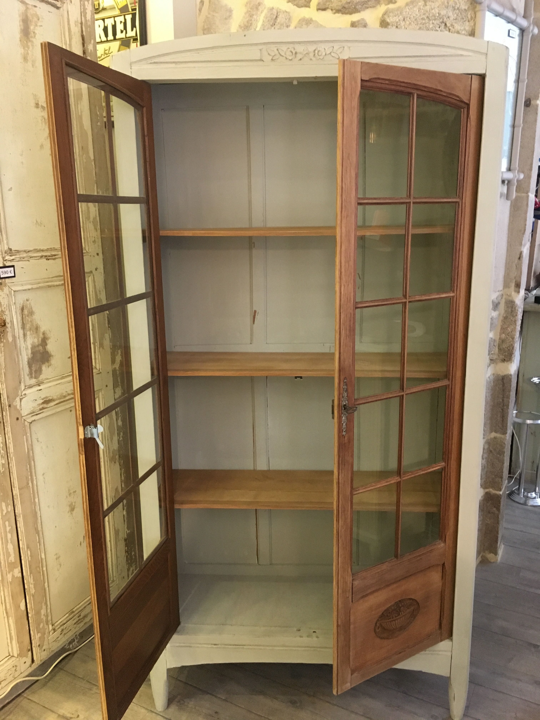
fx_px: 603
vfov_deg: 61.7
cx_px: 270
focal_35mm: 29
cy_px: 360
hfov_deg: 48.2
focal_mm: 4.15
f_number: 2.2
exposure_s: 1/17
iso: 250
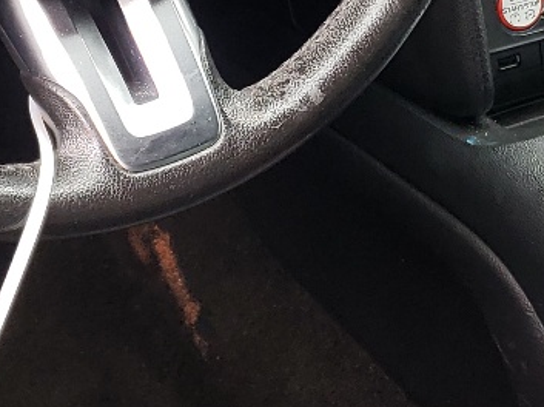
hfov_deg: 16.7
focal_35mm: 118
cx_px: 327
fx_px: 1853
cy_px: 59
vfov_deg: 12.5
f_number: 1.5
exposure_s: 1/60.2
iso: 54
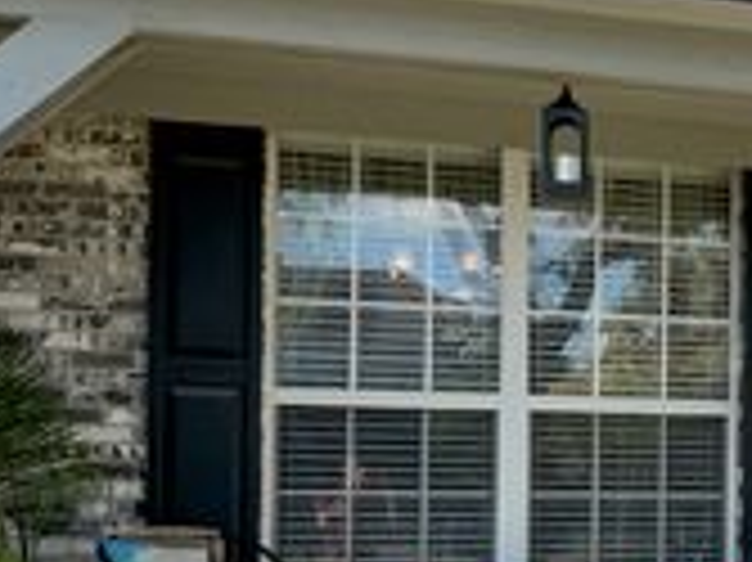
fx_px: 1563
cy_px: 447
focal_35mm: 72
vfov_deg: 20.2
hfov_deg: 24.0
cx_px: 955
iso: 80
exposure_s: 1/1618
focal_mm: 6.76
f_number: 1.78
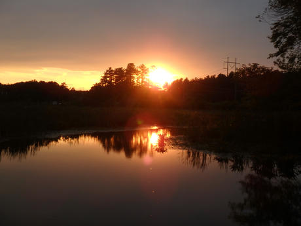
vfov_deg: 32.2
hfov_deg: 42.1
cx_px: 150
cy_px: 113
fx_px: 391
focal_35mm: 45
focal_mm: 8.1
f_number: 5.2
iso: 125
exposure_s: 1/80
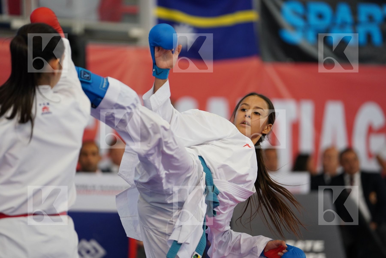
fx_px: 2144
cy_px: 129
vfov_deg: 6.9
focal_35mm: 200
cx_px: 193
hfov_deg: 10.3
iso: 1250
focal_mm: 200
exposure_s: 1/1000
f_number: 2.8
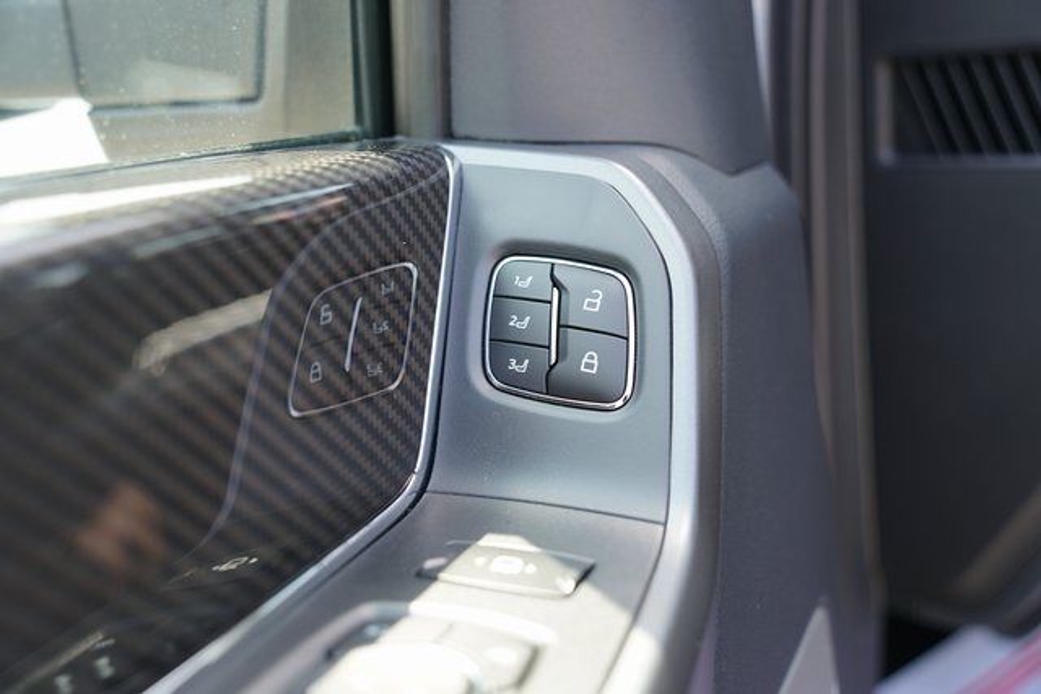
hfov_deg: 47.4
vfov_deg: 32.6
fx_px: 1186
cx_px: 520
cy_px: 347
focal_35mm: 41
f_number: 4.5
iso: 100
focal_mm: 41
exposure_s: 1/60
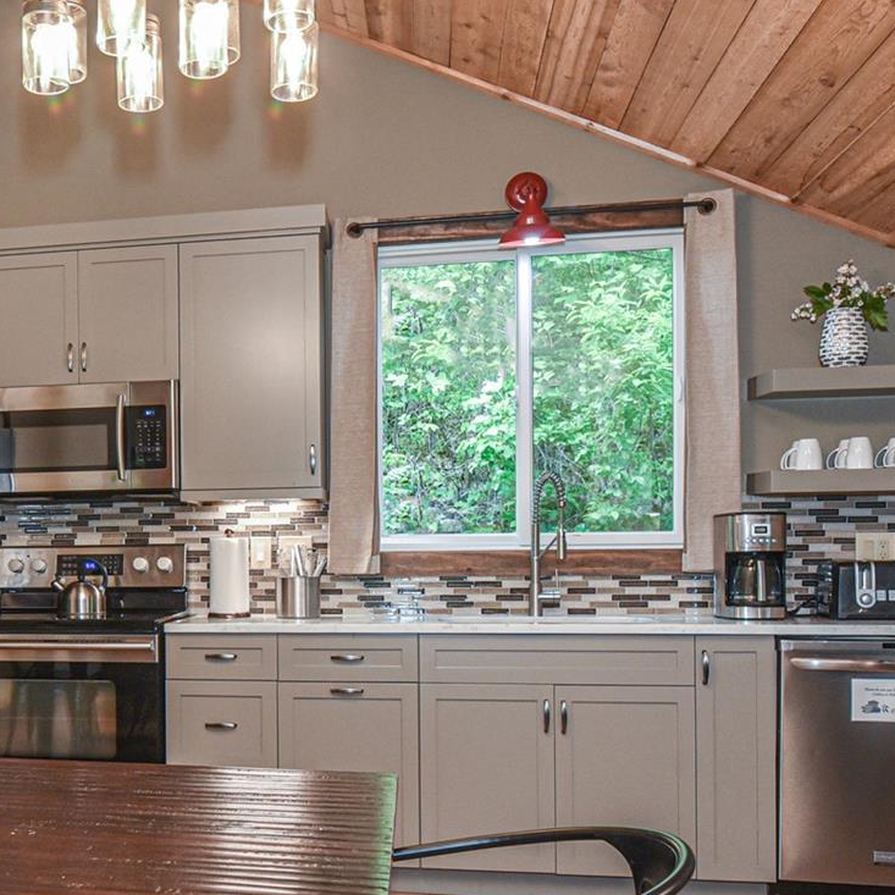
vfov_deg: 43.6
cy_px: 548
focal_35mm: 38
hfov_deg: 41.4
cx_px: 145
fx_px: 1112
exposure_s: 1/60
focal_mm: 16
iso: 800
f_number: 7.1
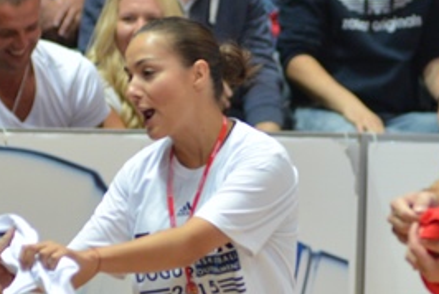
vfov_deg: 1.8
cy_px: 264
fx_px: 9388
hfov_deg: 2.7
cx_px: 272
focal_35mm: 769
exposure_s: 1/400
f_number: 3.5
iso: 1600
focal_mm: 200
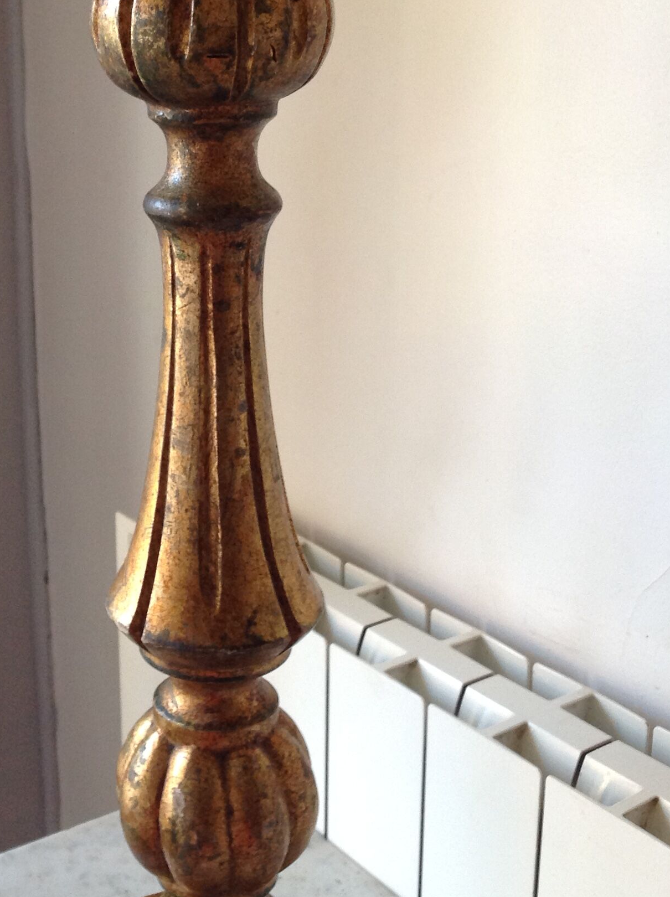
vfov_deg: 34.3
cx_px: 184
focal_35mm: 56
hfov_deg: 25.8
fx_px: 1449
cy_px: 353
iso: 125
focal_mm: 4.28
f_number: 2.4
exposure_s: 1/15
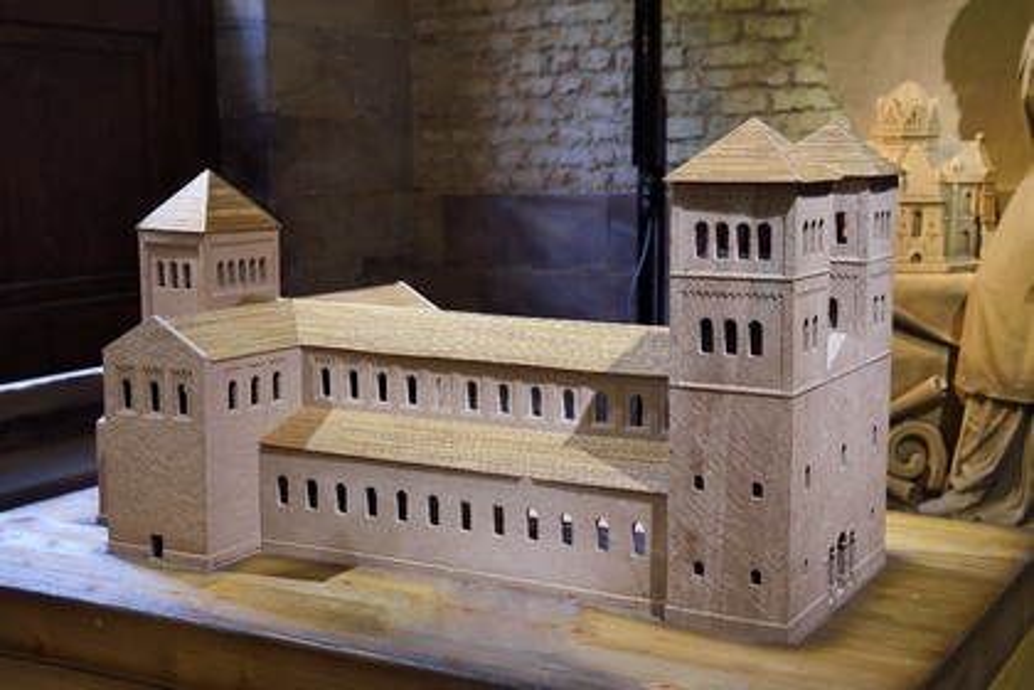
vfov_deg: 27.0
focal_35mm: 50
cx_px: 517
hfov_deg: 39.6
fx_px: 1436
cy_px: 345
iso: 400
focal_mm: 50
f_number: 8
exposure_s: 1/5
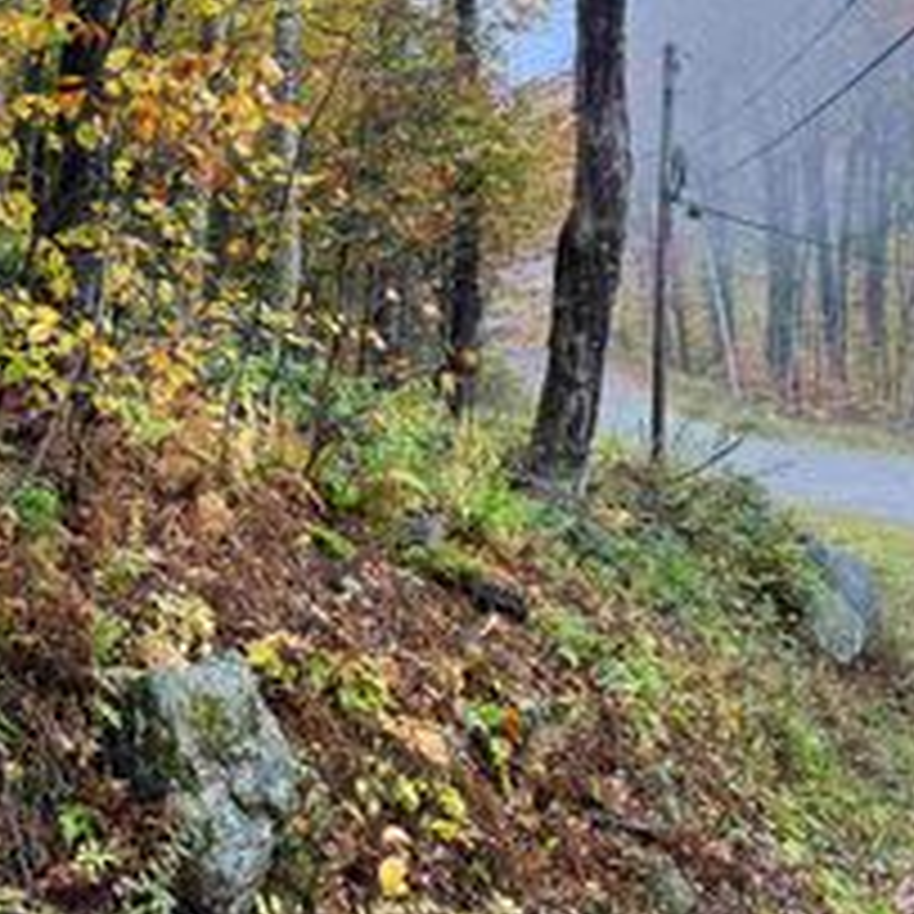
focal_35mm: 61
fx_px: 1822
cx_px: 68
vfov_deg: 27.8
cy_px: 254
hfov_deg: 27.0
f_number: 1.8
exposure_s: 1/143
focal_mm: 3.99
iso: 40
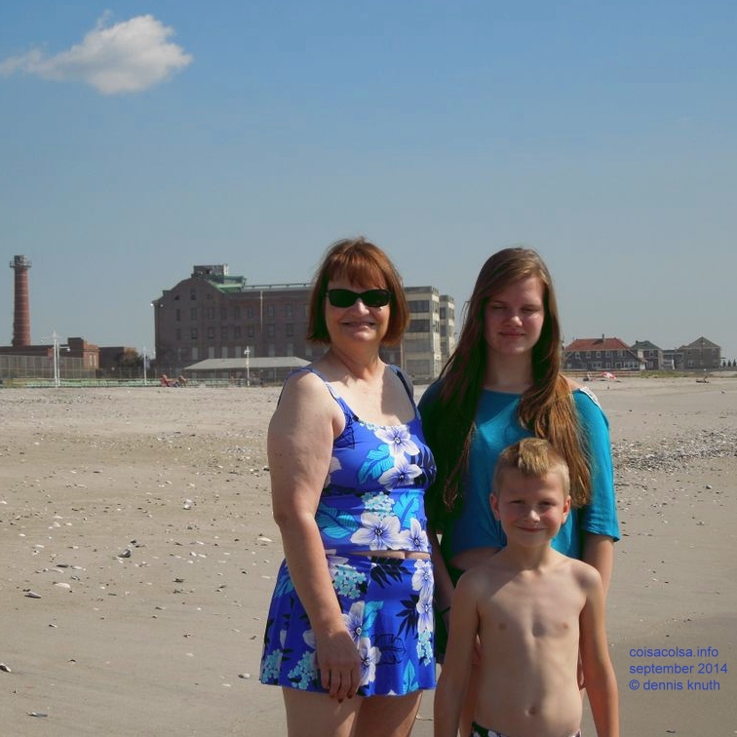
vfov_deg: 23.7
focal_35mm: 73
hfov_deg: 23.6
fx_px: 1758
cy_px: 364
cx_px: 291
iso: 100
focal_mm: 11
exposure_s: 1/320
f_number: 8.6
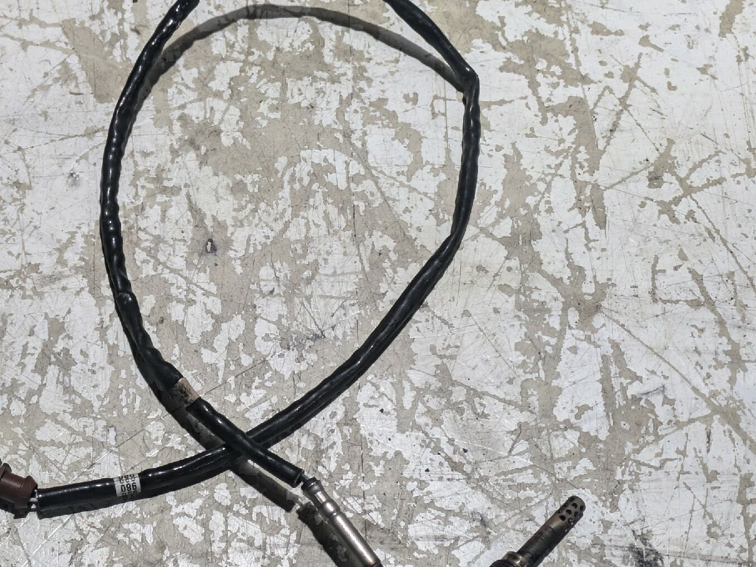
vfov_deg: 20.4
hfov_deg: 26.9
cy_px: 322
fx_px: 1572
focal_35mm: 72
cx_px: 259
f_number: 1.89
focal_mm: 5.43
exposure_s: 1/100
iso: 118
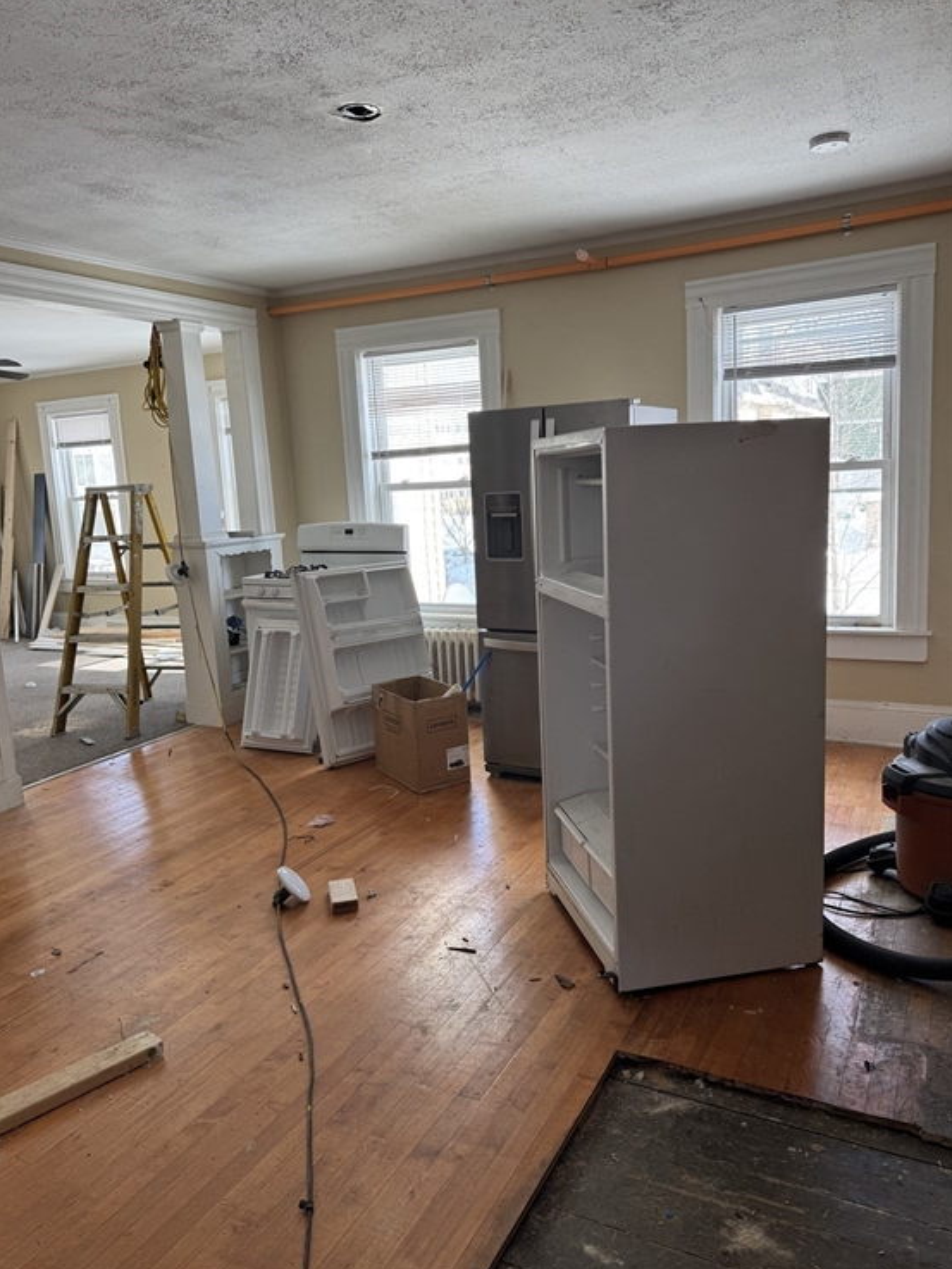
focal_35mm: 25
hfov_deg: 54.9
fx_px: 916
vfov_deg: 69.4
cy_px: 615
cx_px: 465
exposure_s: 1/121
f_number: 1.78
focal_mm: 6.76
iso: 80
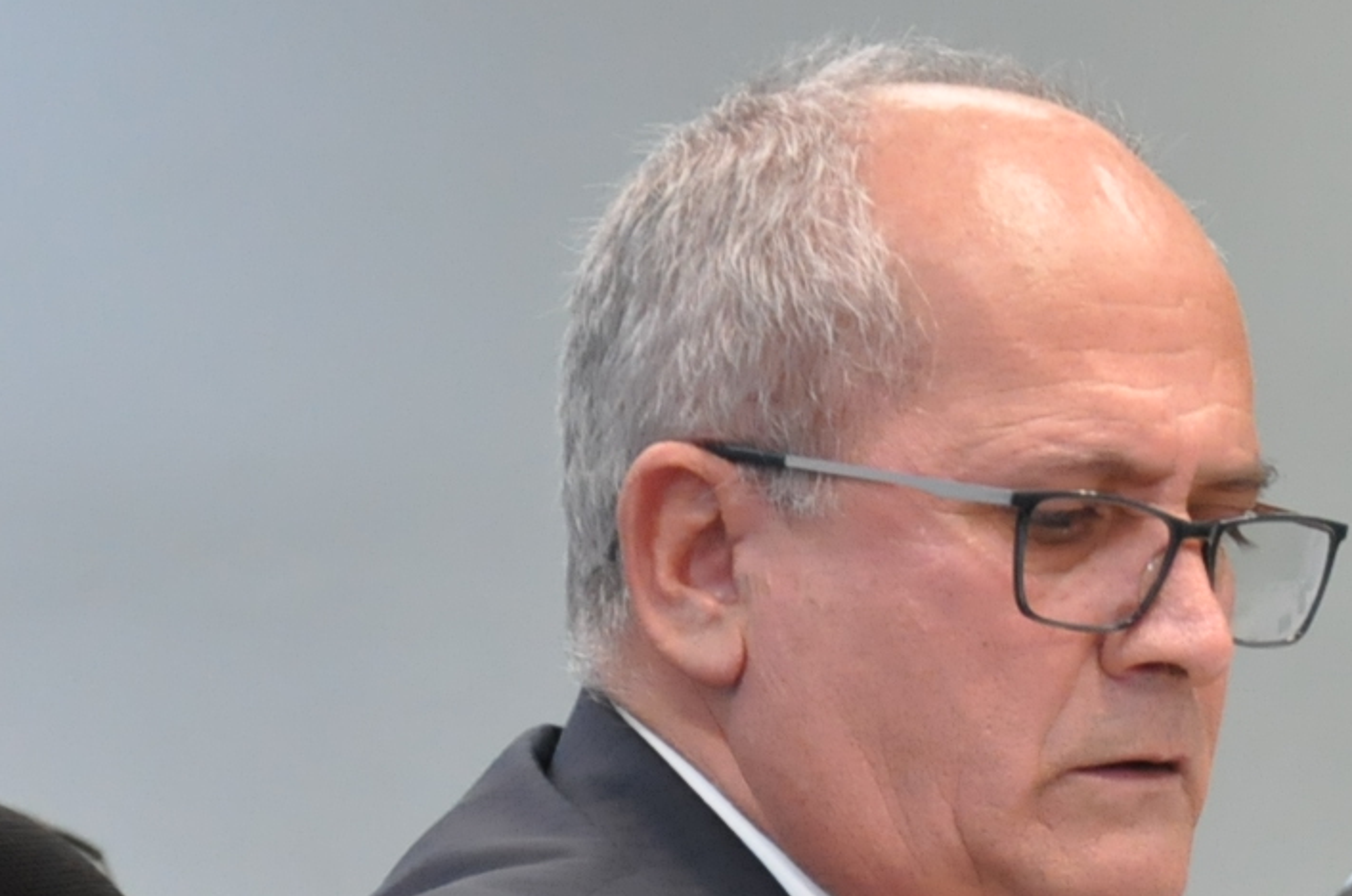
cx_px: 1559
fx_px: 13648
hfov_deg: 5.6
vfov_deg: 3.8
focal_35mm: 364
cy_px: 795
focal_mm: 80
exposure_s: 1/80
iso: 2000
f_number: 5.3
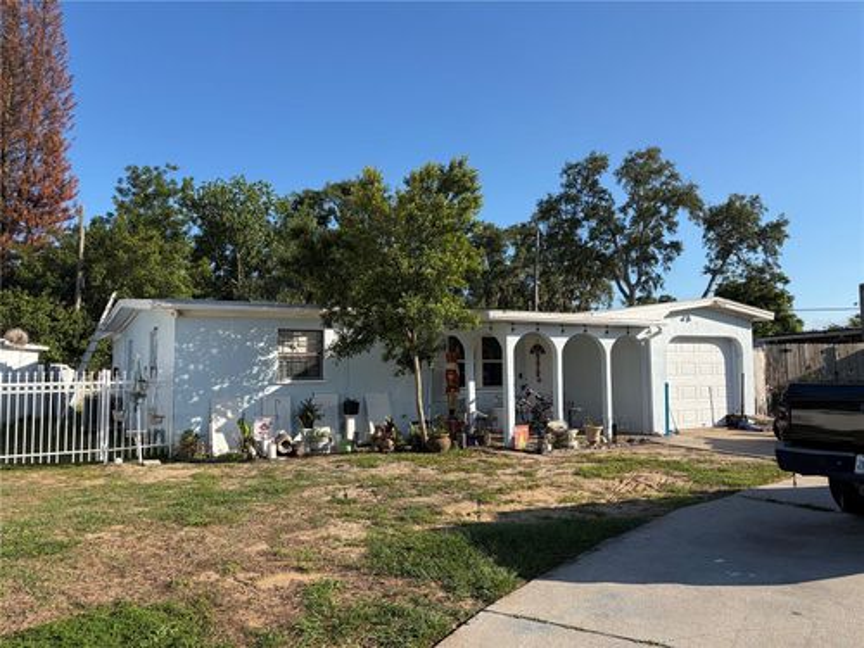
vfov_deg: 53.1
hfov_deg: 67.3
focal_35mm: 26
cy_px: 324
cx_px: 432
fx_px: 649
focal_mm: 5.96
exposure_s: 1/3448
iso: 64
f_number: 1.6
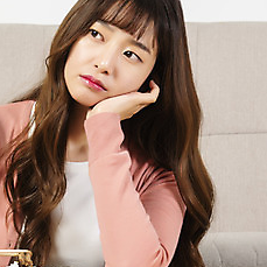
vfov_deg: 5.1
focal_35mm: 345
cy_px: 129
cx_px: -19
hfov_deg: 5.1
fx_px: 3011
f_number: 11
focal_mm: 155
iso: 100
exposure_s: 1/125
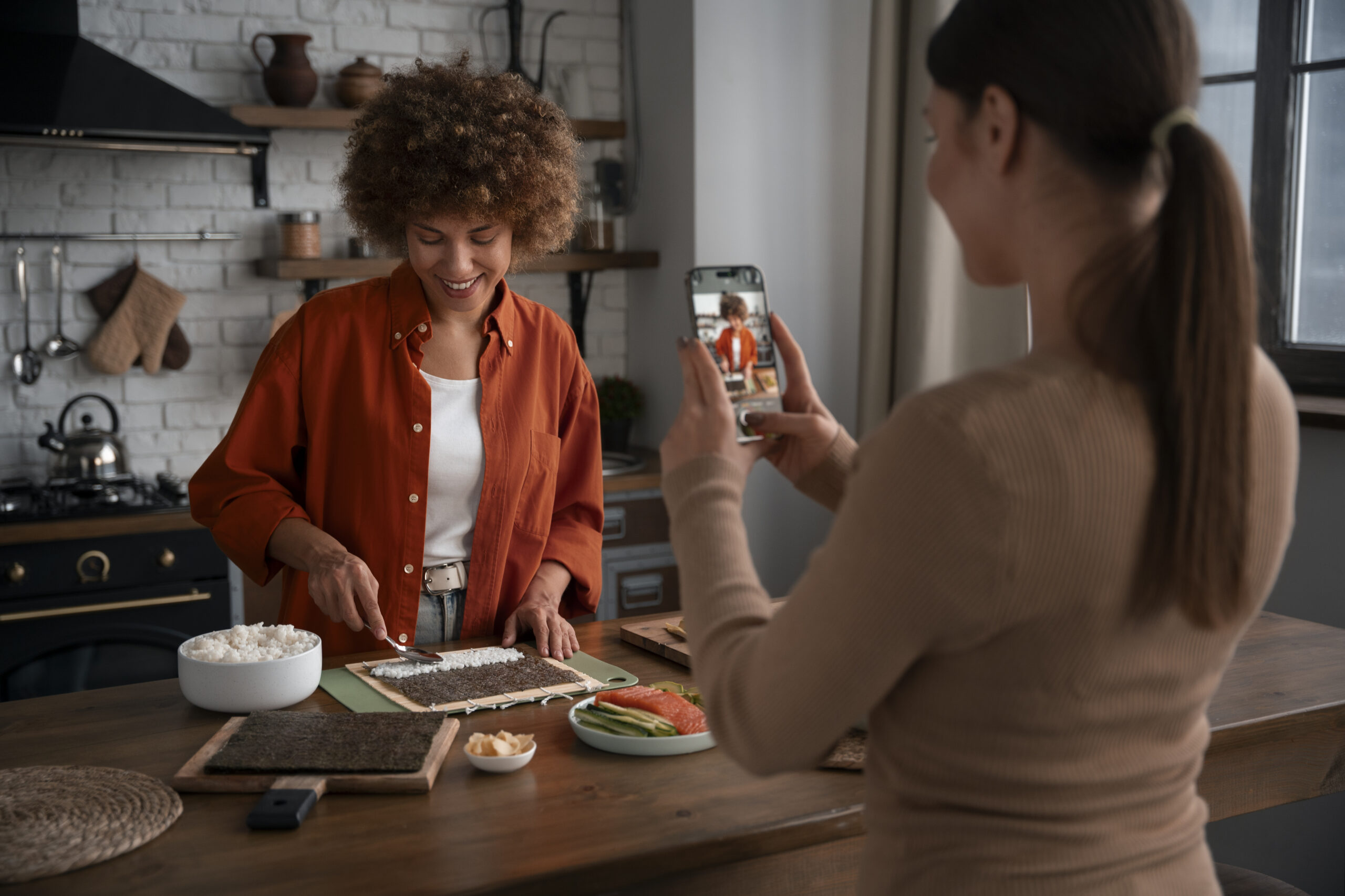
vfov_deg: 30.3
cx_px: 672
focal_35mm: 44
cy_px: 448
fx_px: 1655
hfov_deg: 44.2
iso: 400
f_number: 3.2
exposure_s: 1/160
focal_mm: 44.3
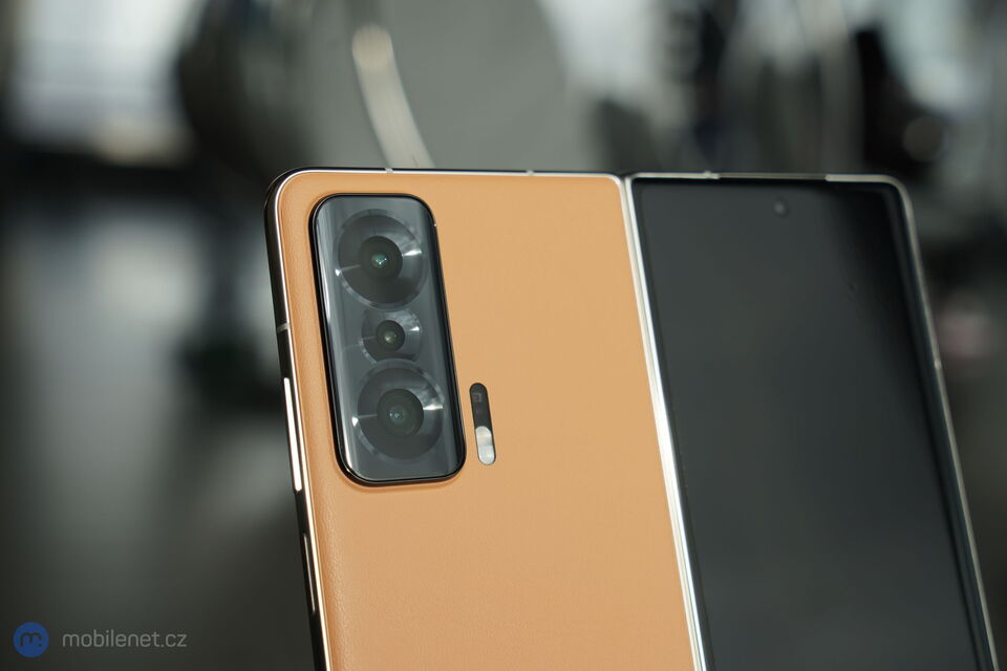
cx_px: 504
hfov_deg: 33.4
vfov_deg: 22.6
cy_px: 336
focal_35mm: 60
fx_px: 1678
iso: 200
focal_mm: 60
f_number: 7.1
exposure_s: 1/160
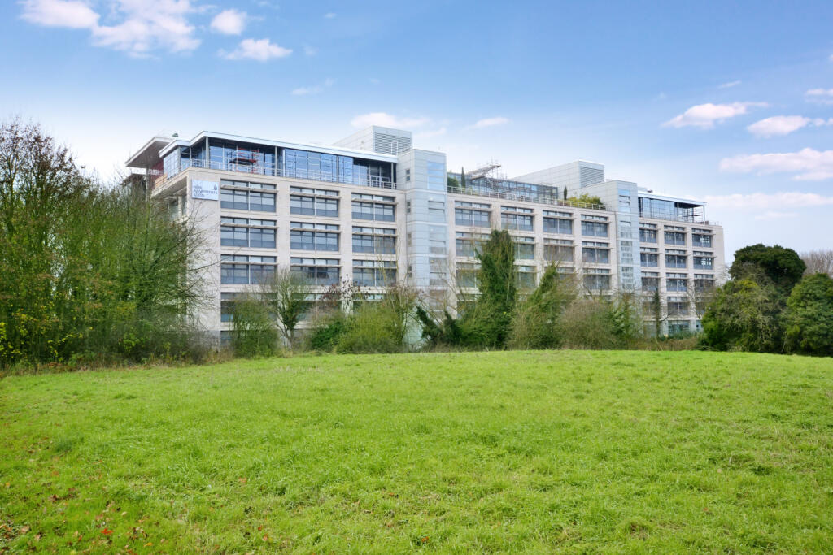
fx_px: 694
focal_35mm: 30
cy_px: 278
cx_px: 416
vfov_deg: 43.6
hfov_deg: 61.9
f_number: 9
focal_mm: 20
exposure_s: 1/100
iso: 400
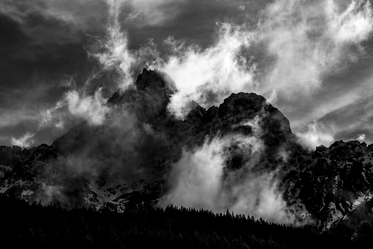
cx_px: 186
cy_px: 124
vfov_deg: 10.6
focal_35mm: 129
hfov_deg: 15.9
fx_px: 1336
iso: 220
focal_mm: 86
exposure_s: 1/500
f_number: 11
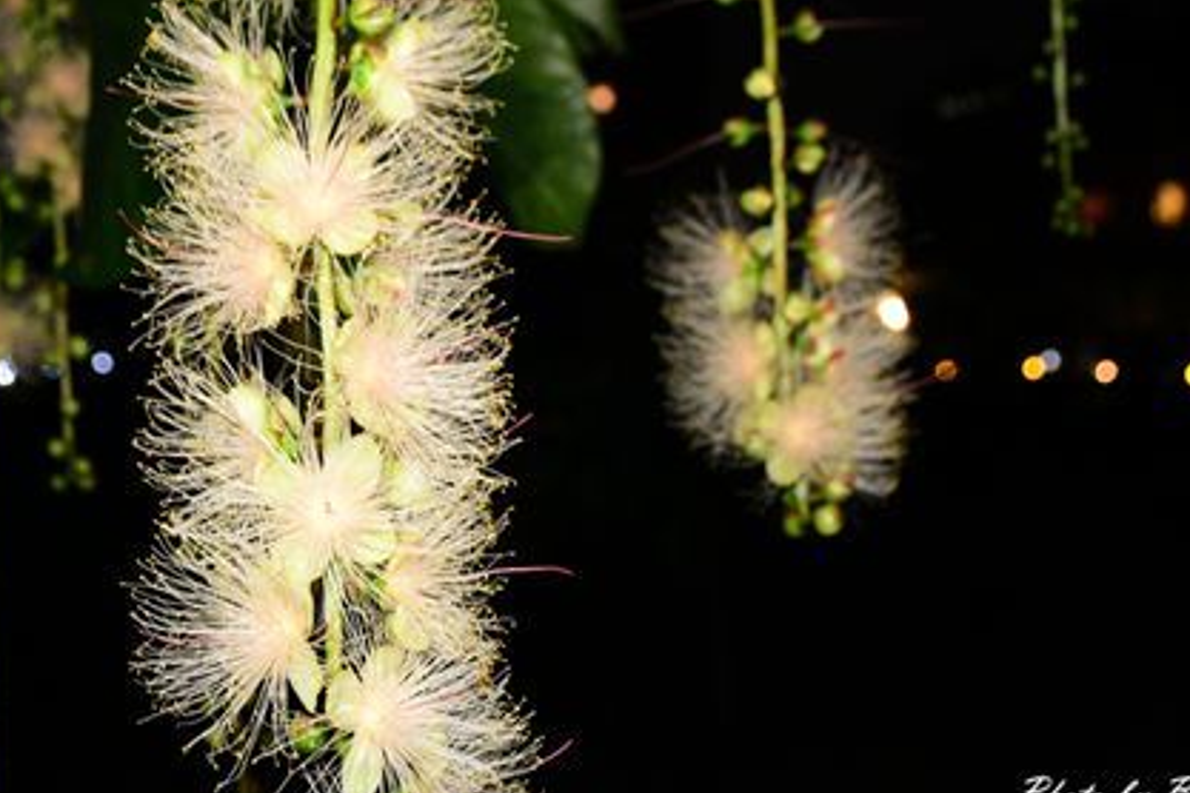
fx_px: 1785
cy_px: 357
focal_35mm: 54
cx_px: 588
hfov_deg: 36.9
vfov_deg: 25.0
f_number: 5.6
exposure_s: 1/60
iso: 5600
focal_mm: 30
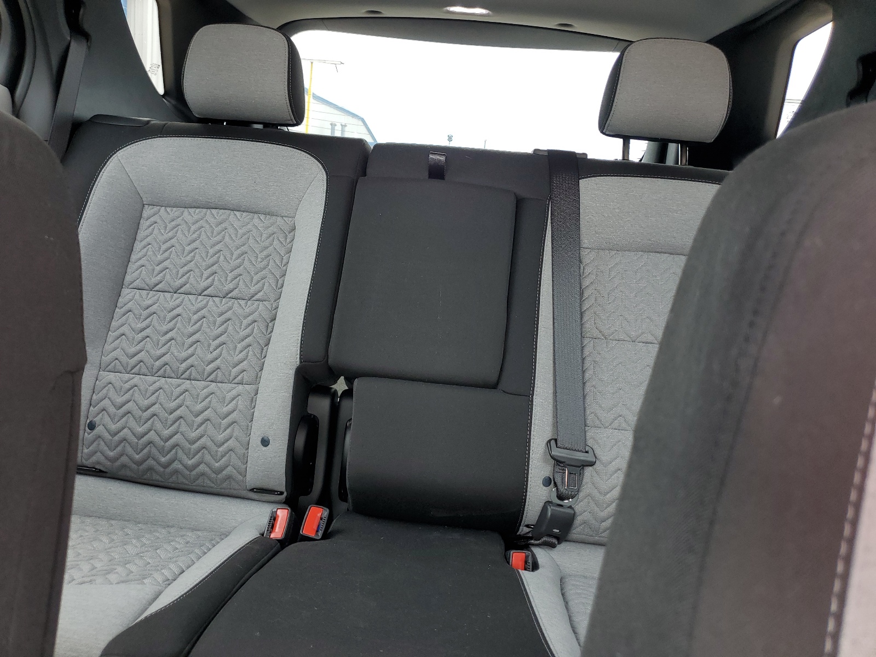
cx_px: 438
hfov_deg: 67.3
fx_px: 658
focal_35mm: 26
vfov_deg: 53.1
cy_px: 328
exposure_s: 1/128
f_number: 1.5
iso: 50
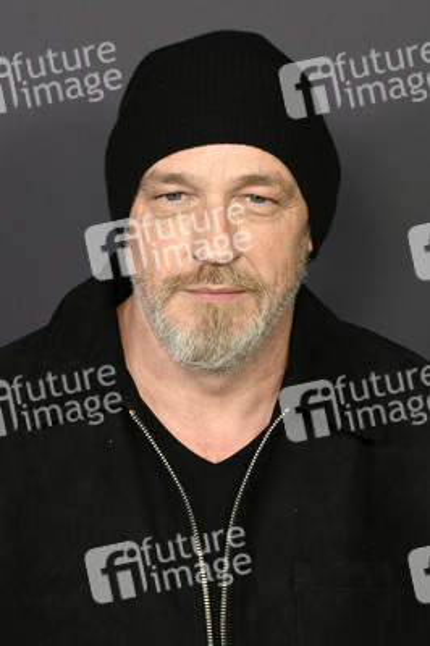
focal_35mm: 92
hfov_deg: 14.8
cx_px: 215
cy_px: 323
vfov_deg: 22.2
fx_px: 1651
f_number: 6.3
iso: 400
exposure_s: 1/160
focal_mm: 92
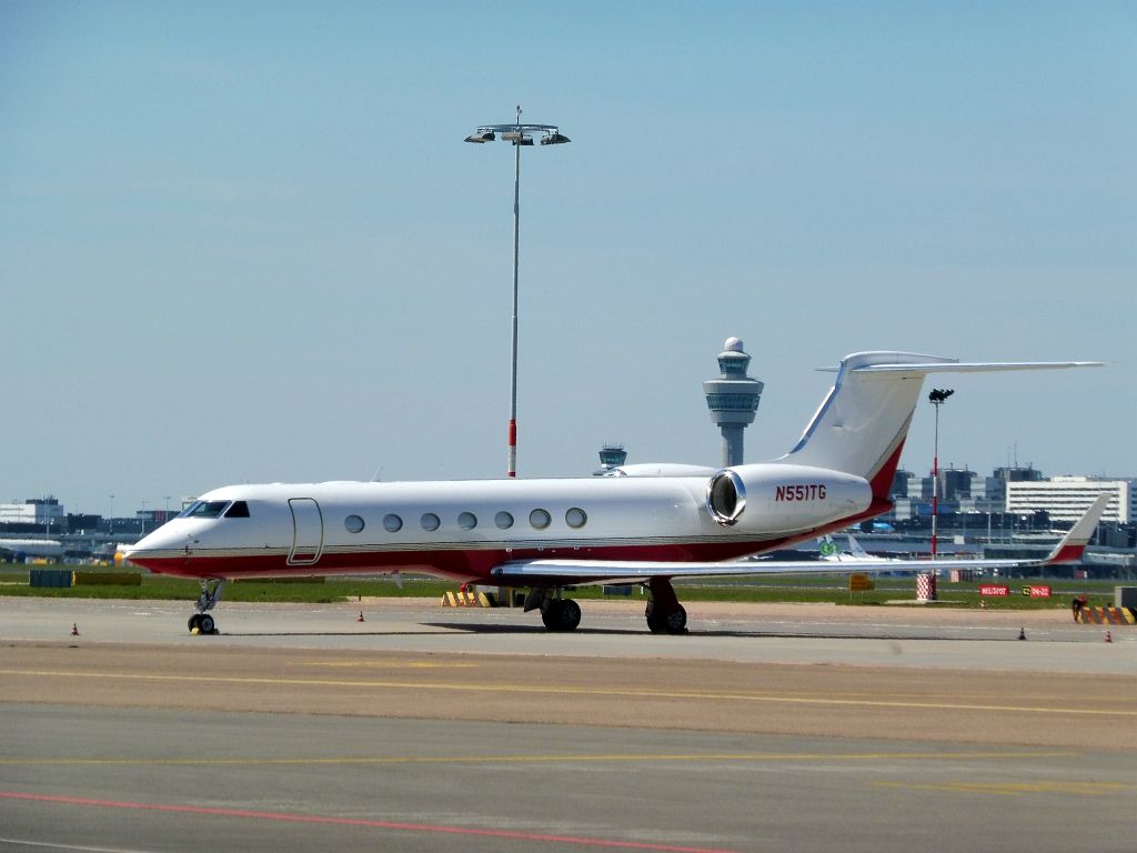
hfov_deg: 8.0
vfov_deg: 6.0
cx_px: 568
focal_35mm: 249
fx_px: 8179
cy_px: 426
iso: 100
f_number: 7.1
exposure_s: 1/500
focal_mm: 44.4
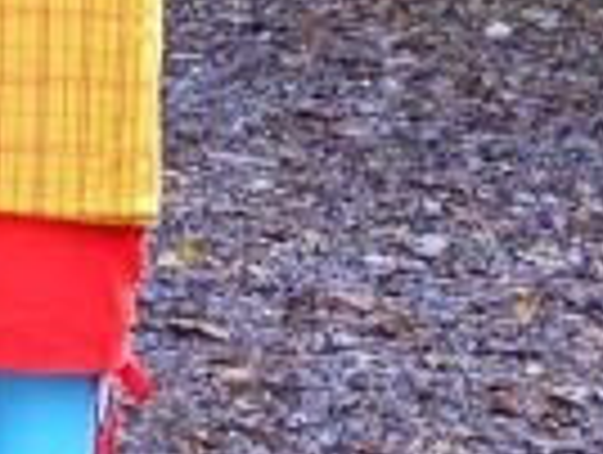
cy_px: -297
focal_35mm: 179
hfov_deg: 10.5
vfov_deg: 8.1
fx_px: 3124
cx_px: -418
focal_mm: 15
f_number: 5
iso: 800
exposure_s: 1/100
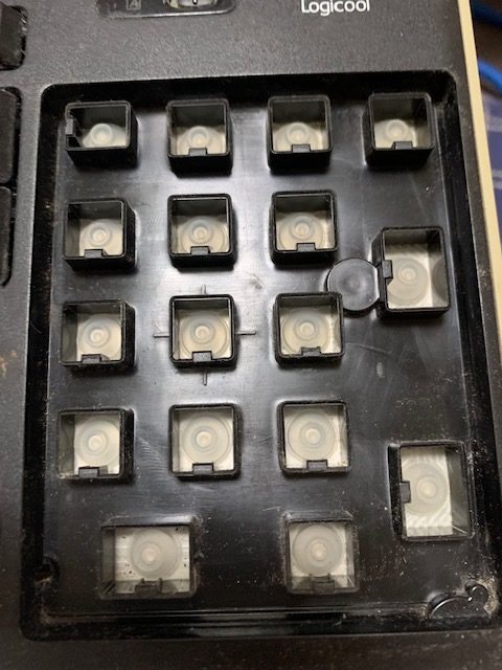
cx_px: 251
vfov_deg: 67.3
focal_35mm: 26
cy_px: 335
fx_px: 503
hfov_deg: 53.1
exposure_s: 1/30
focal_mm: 4.25
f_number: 1.8
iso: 400
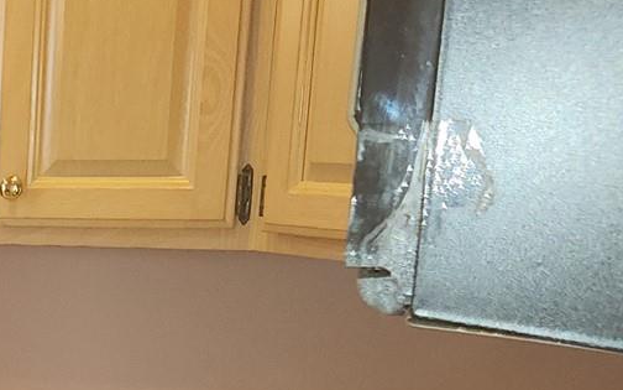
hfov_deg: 18.5
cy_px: 546
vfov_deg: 12.7
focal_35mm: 99
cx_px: -325
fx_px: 1681
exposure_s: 1/60
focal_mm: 5.4
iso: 100
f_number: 1.8
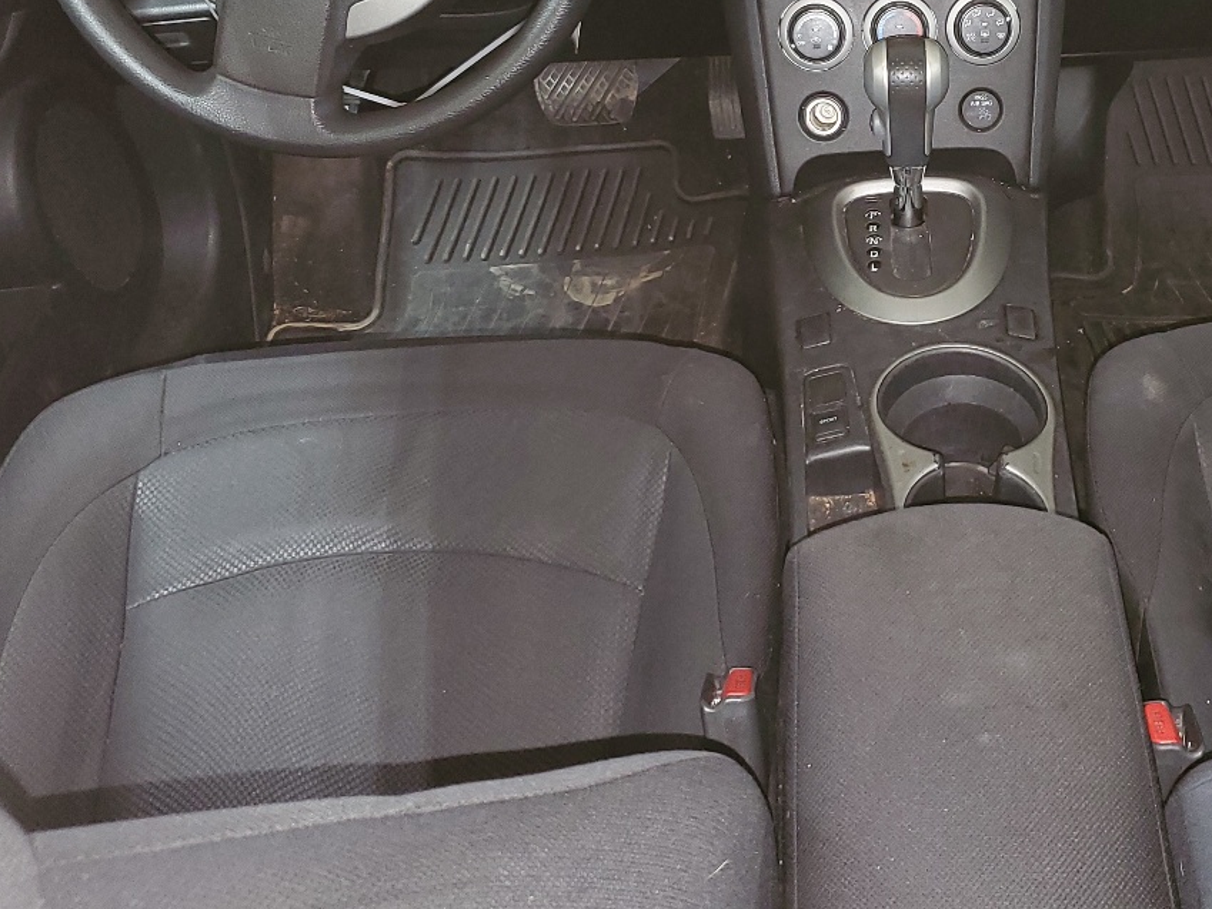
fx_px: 1716
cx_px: 891
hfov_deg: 38.0
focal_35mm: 49
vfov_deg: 29.2
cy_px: 213
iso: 134
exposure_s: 1/12
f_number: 1.5
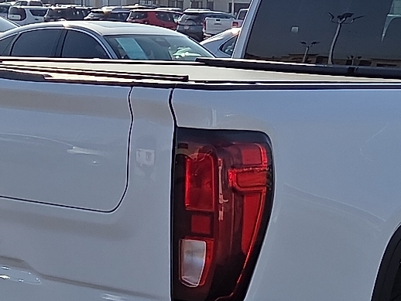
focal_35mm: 105
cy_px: 219
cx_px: 308
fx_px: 1217
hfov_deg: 18.6
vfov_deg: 14.1
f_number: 1.8
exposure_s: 1/5000
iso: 25
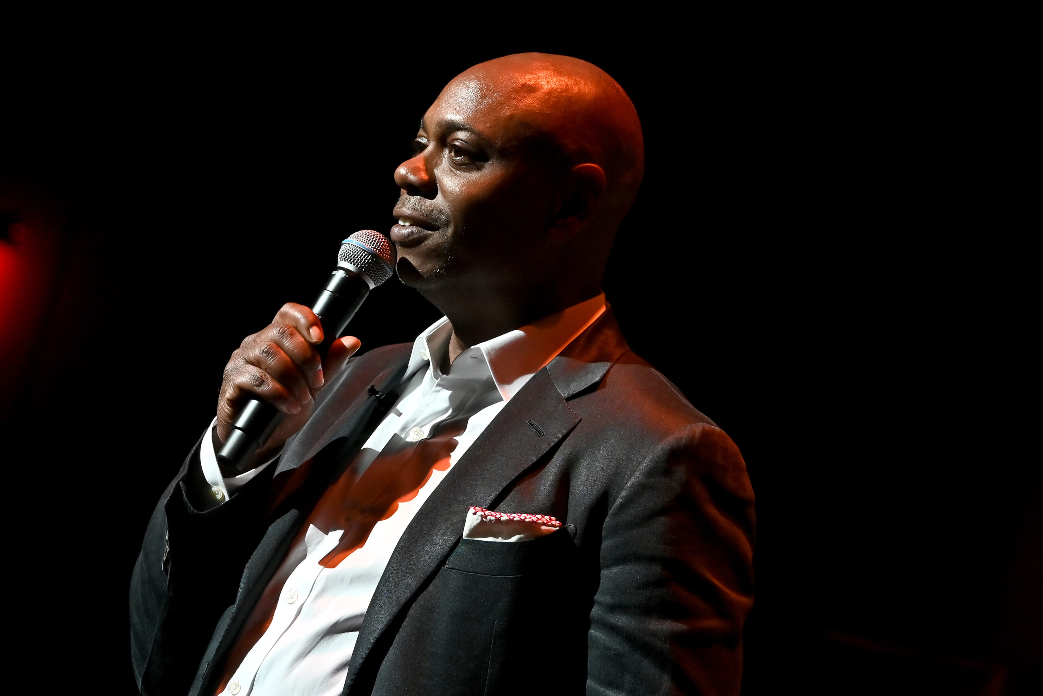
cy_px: 348
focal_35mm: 300
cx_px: 522
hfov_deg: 6.9
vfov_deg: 4.6
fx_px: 8692
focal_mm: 200
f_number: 7.1
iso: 800
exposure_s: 1/100
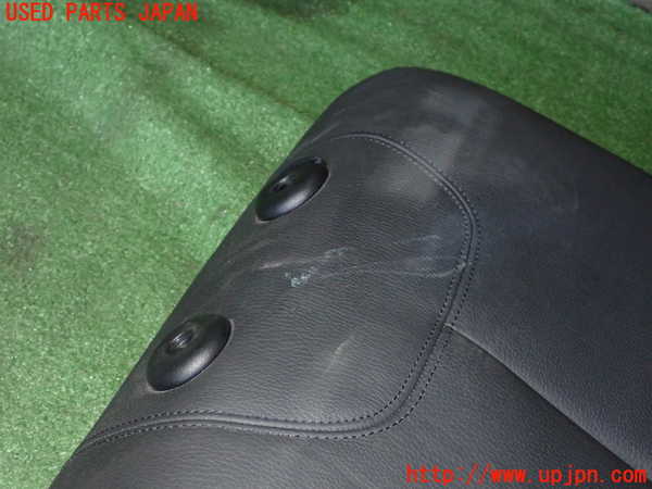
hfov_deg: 35.5
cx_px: 326
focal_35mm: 54
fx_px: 1017
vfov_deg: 27.0
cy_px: 244
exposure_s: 1/50
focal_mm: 9.65
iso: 1000
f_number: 10
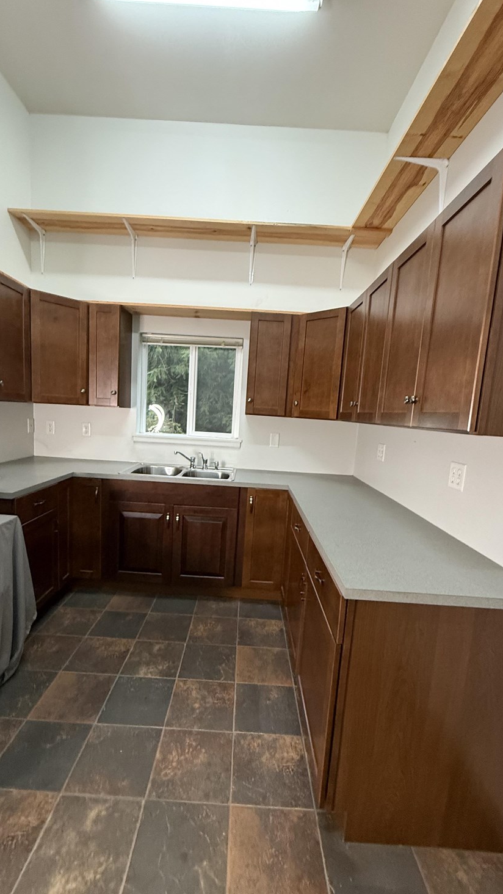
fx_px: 379
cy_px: 465
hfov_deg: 67.1
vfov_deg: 99.3
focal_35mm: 16
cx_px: 242
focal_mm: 2.22
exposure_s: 1/60
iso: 400
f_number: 2.2
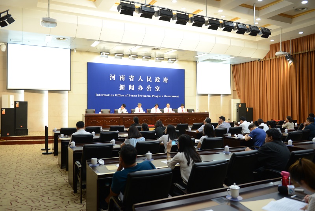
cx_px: 158
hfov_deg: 60.3
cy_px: 106
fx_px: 271
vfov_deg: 42.4
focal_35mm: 31
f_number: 3.5
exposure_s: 1/50
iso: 500
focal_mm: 31
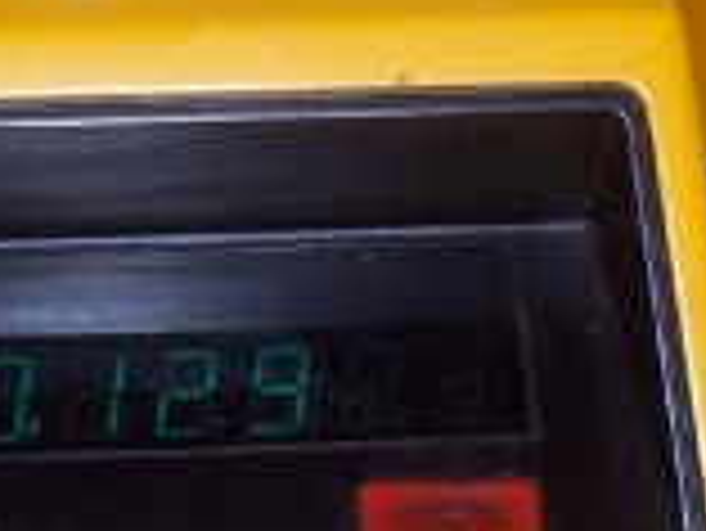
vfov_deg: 8.8
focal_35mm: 168
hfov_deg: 11.7
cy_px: 72
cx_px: 153
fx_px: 3429
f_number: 4
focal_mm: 10.8
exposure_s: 1/90
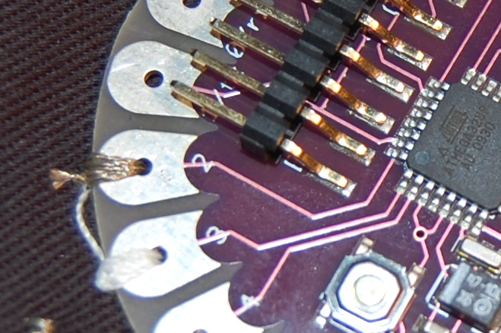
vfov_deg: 7.7
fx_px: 2475
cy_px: 185
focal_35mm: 178
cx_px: 471
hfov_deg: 11.5
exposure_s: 1/60
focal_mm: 26
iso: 200
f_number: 4
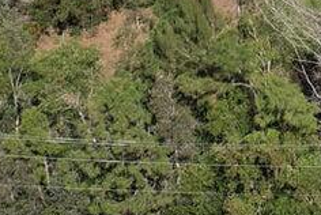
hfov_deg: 13.5
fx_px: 1277
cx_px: 479
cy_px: -365
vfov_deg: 8.5
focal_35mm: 143
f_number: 2.8
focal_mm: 8.38
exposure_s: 1/2500
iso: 140
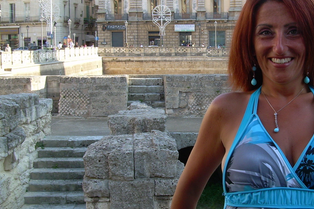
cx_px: 213
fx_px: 515
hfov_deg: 33.6
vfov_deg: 22.9
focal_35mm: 59
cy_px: 77
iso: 50
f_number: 4.6
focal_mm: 6.3
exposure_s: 1/105
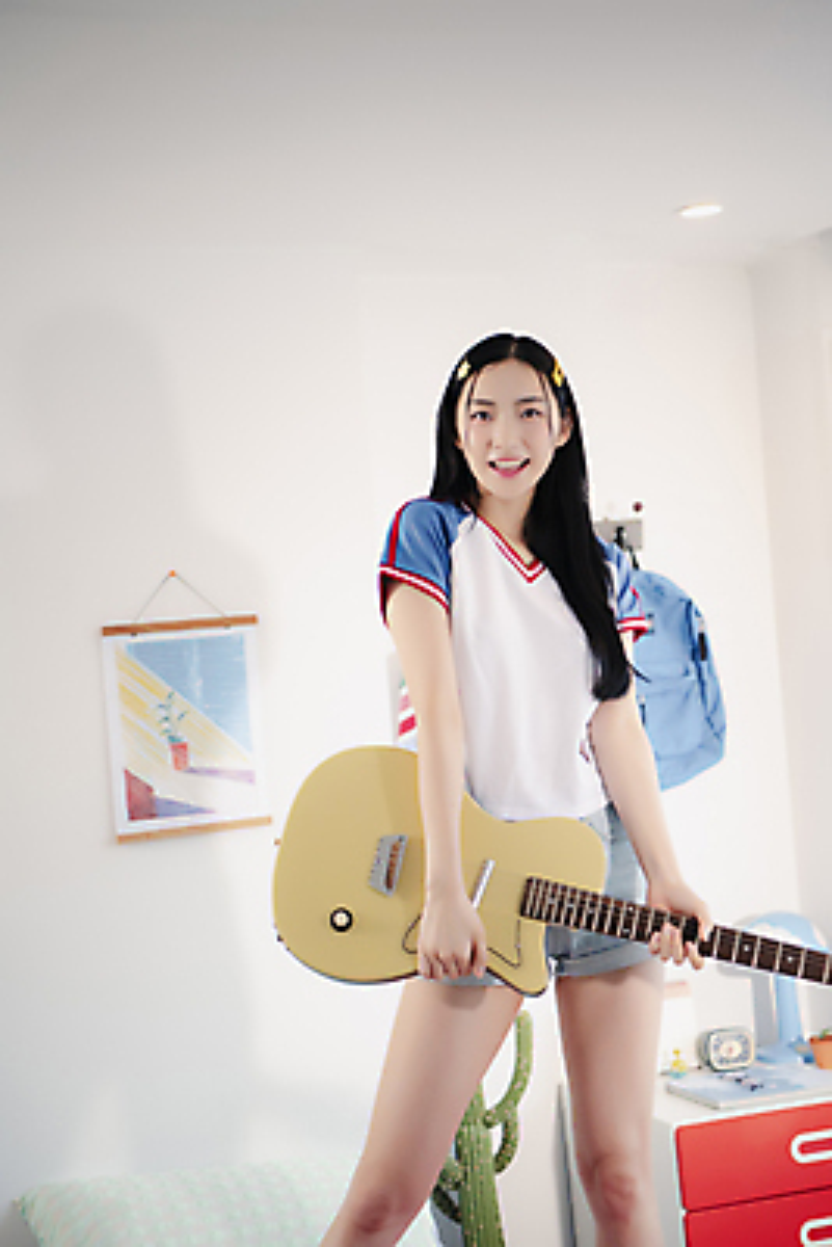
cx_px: 416
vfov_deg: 28.8
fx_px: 2424
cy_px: 624
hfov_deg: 19.5
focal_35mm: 70
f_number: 2.8
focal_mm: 70
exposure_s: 1/100
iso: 400
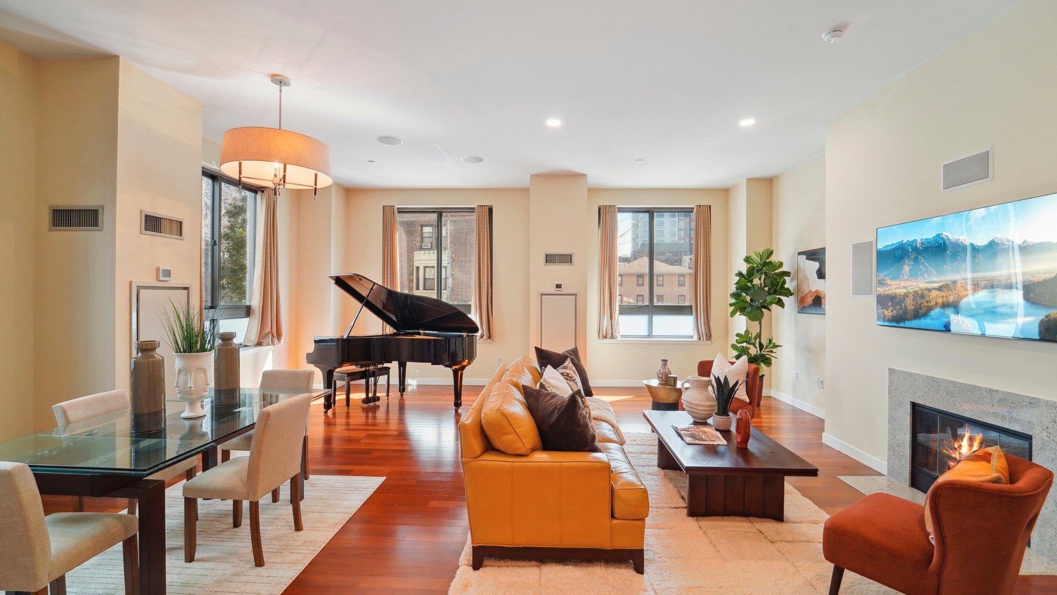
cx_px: 538
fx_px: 420
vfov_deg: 70.5
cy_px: 295
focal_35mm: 15
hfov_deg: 103.0
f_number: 8
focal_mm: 14
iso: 400
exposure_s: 1/25
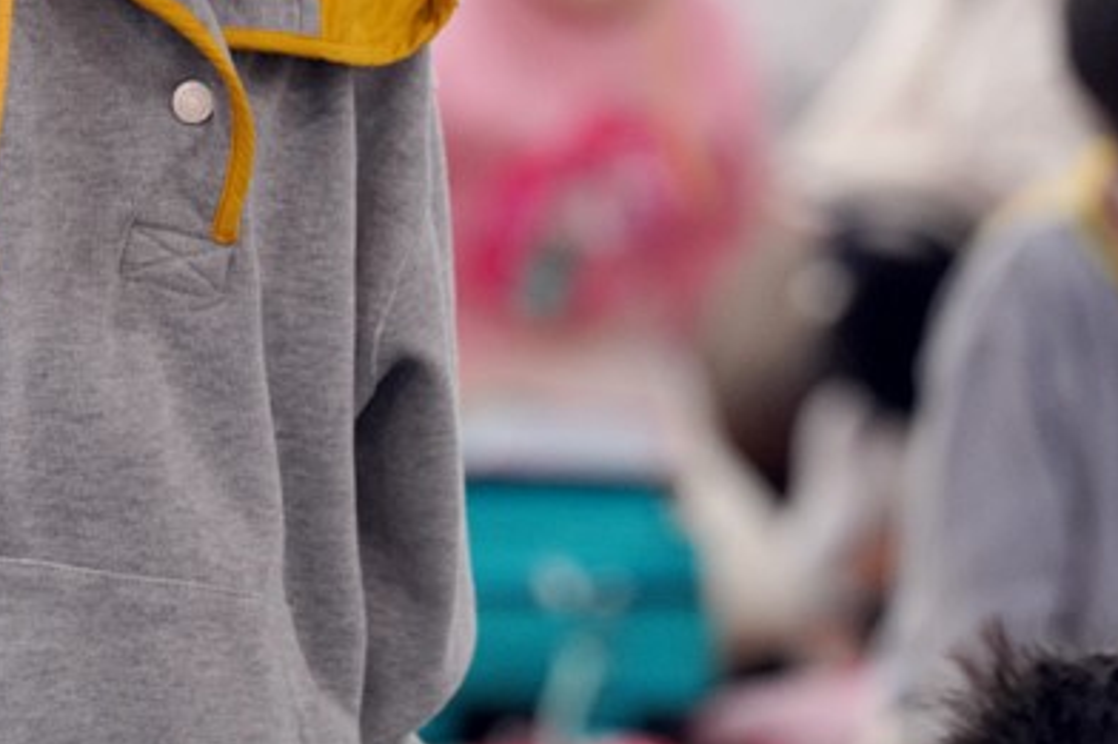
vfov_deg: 3.0
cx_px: 151
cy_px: -60
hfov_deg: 4.5
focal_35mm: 459
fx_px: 14248
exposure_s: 1/250
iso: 2000
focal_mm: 200
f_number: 4
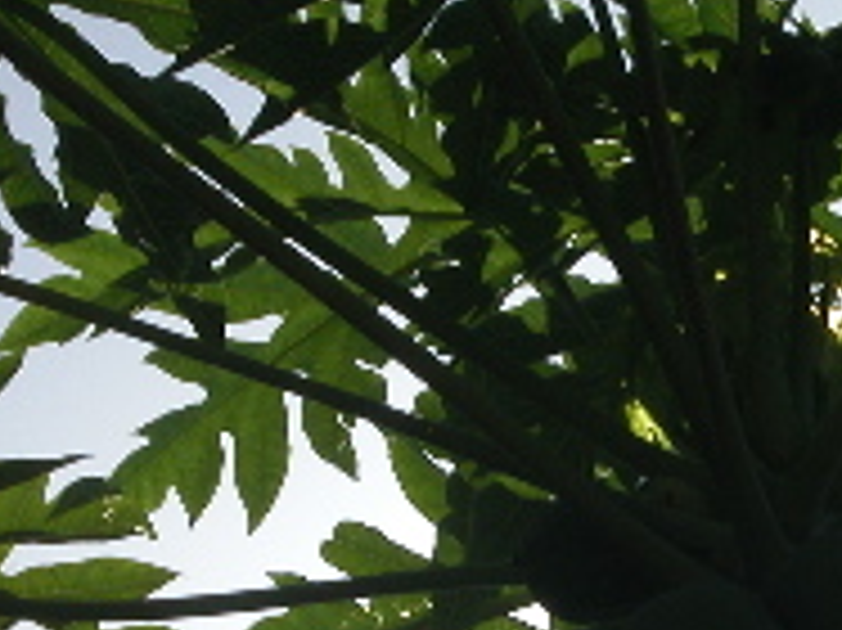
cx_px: 644
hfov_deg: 5.4
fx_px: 8897
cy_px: 450
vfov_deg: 4.1
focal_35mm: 366
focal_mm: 27.3
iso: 100
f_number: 6.6
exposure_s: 1/678
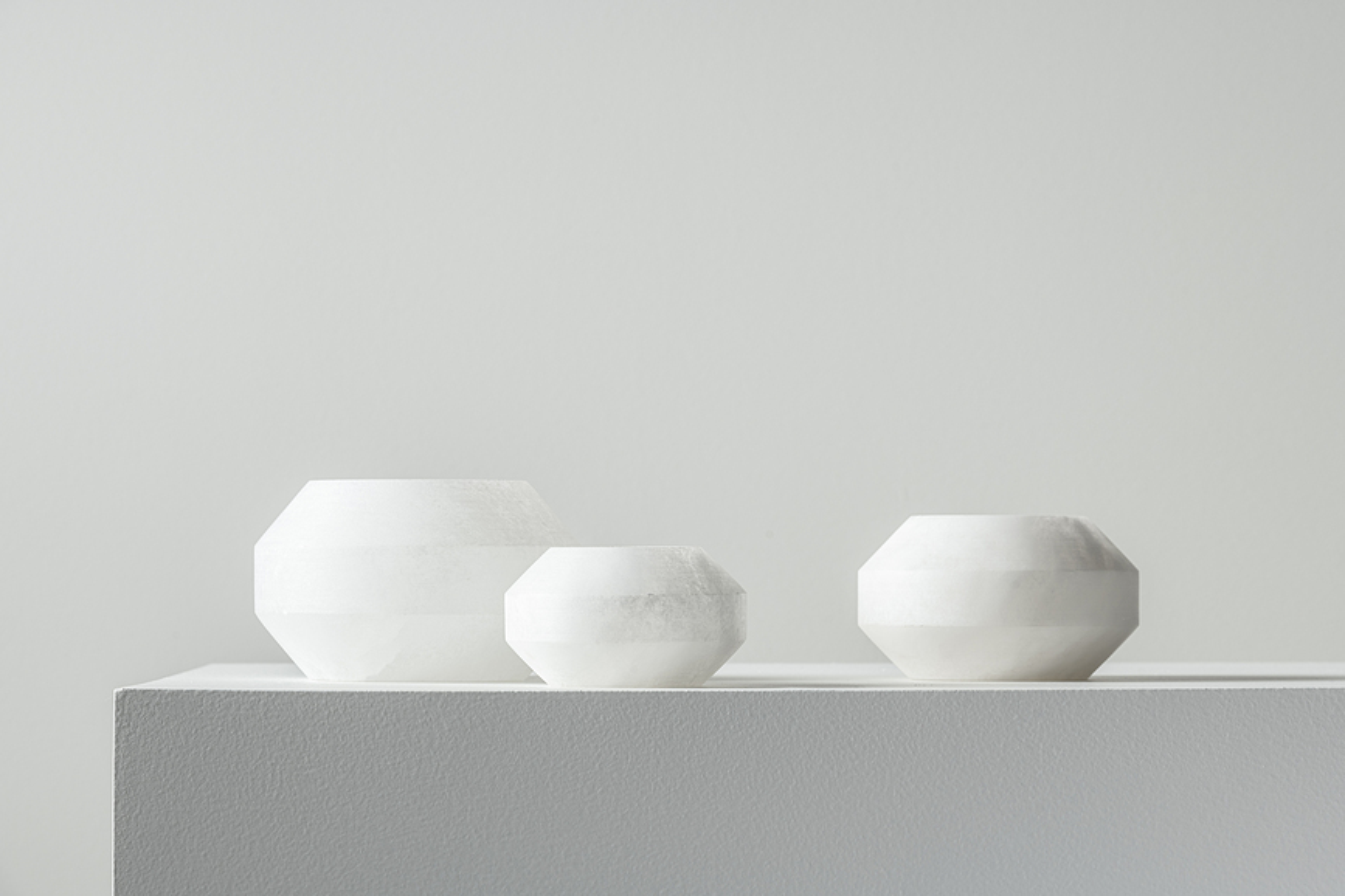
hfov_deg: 15.2
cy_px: 448
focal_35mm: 135
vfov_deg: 10.2
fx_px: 5043
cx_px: 672
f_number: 13
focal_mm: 135
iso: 100
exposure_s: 1/160
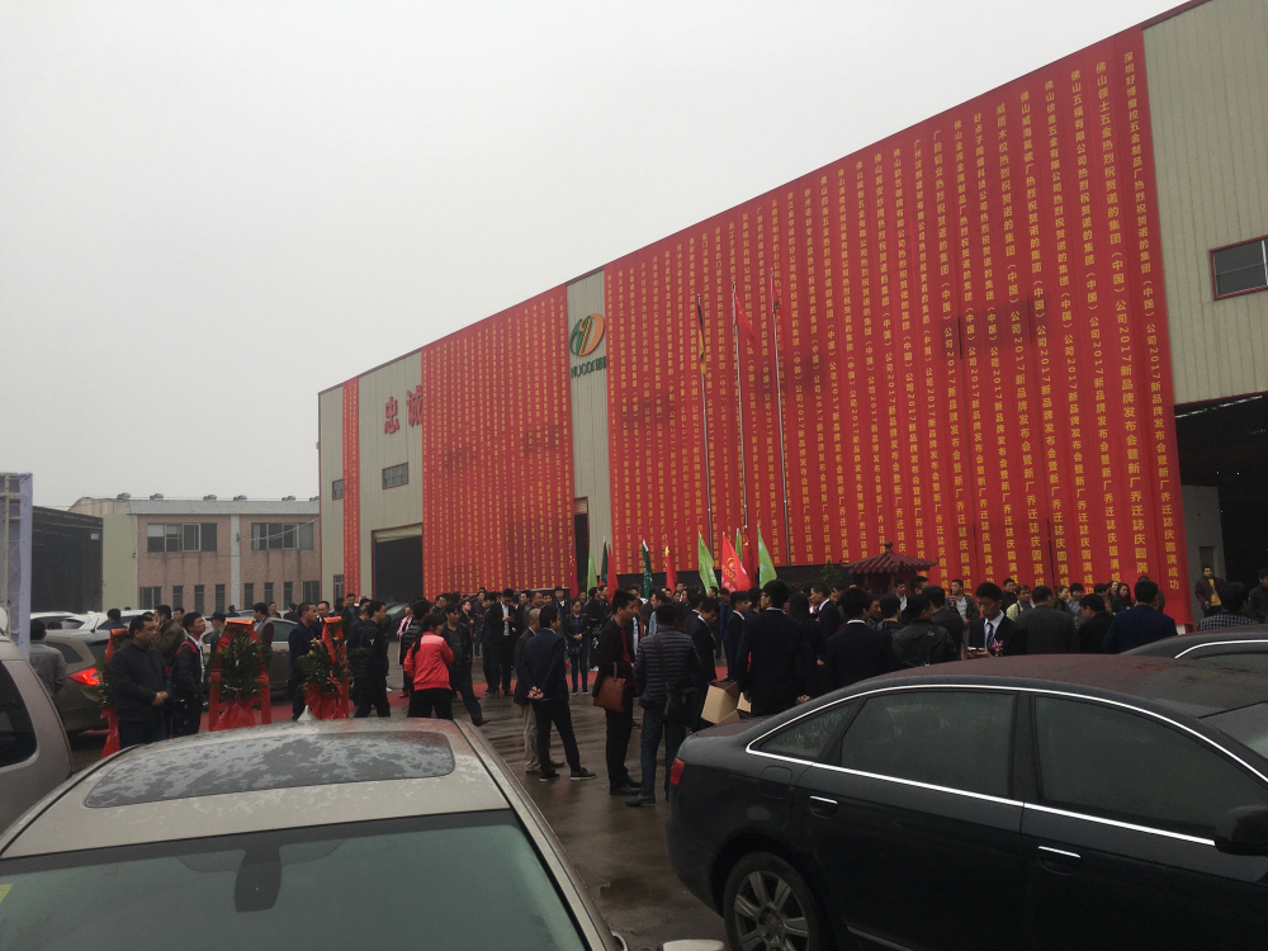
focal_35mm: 29
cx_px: 634
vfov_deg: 48.2
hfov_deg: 61.7
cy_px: 476
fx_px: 1062
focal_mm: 4.15
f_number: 2.2
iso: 25
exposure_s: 1/315
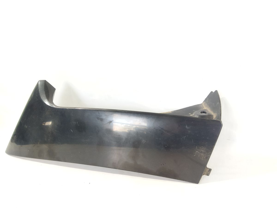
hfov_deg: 65.3
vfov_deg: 51.4
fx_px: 216
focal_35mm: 27
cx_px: 138
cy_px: 104
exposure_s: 1/50
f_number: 1.79
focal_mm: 4.71
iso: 444
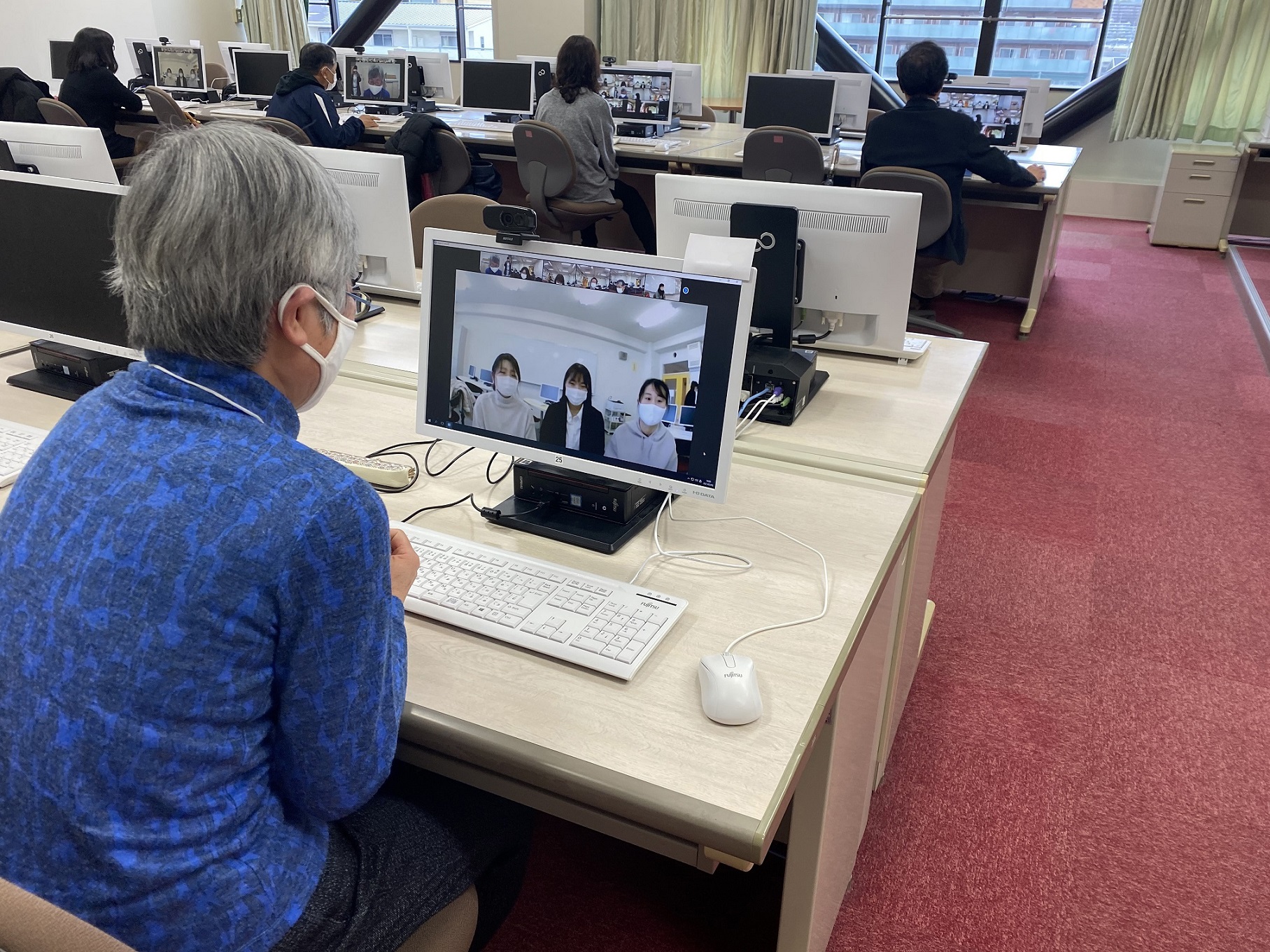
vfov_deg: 53.1
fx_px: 954
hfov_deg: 67.3
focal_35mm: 26
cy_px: 476
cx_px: 635
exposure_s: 1/120
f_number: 1.8
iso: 100
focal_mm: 4.25
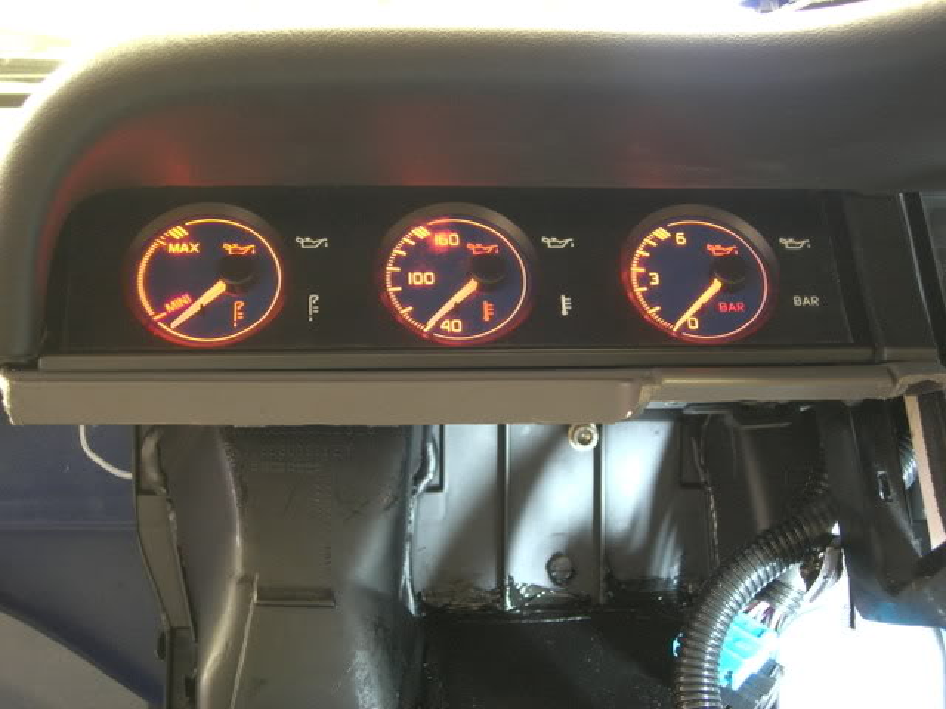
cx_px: 473
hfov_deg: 31.7
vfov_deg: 24.0
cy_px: 354
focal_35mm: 61
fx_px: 1667
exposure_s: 2
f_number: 3.5
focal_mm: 12.7
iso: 200
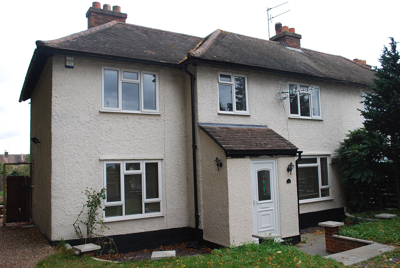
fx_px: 334
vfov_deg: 43.7
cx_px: 200
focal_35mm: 30
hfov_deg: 61.9
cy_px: 134
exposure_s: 1/100
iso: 100
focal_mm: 20
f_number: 5
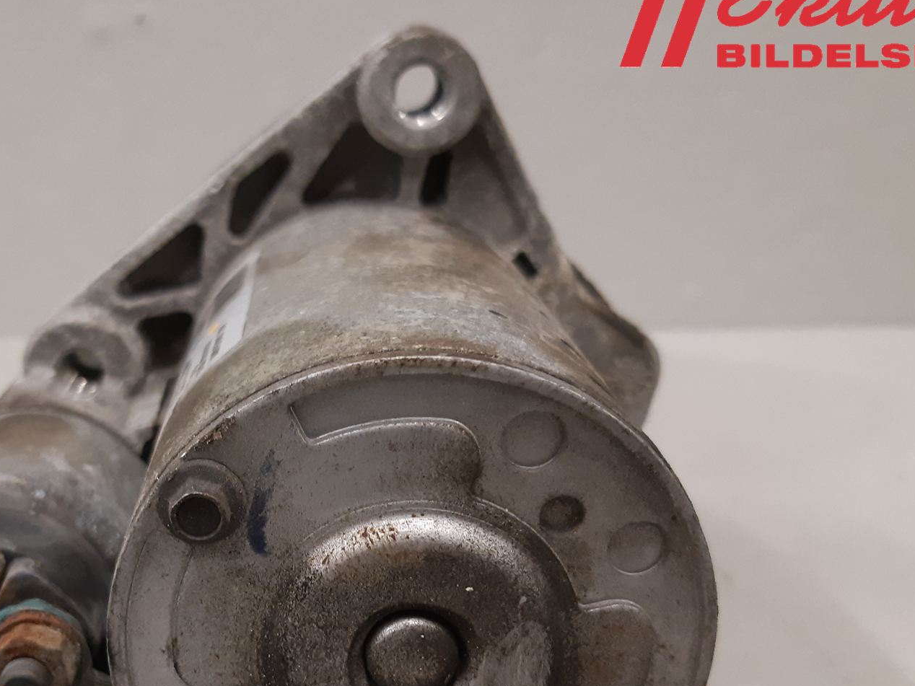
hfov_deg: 44.3
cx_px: 324
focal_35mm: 42
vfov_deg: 33.8
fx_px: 1110
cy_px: 499
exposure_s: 1/50
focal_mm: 3.93
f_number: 1.7
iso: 200
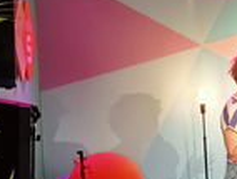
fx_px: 761
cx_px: 367
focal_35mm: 111
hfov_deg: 16.0
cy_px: 144
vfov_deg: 13.3
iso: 1072
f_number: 2.2
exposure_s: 1/25
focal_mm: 3.46
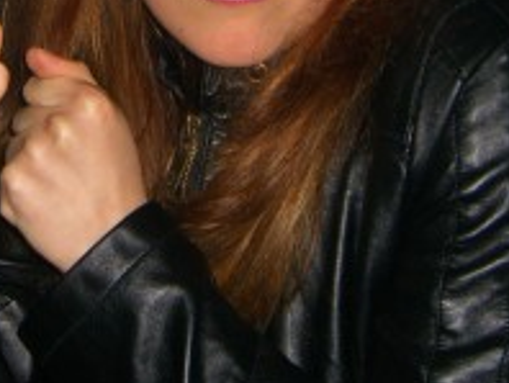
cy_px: -136
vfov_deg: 12.5
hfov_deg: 17.0
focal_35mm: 115
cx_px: 157
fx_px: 1693
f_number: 2.8
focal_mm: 7.9
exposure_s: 1/60
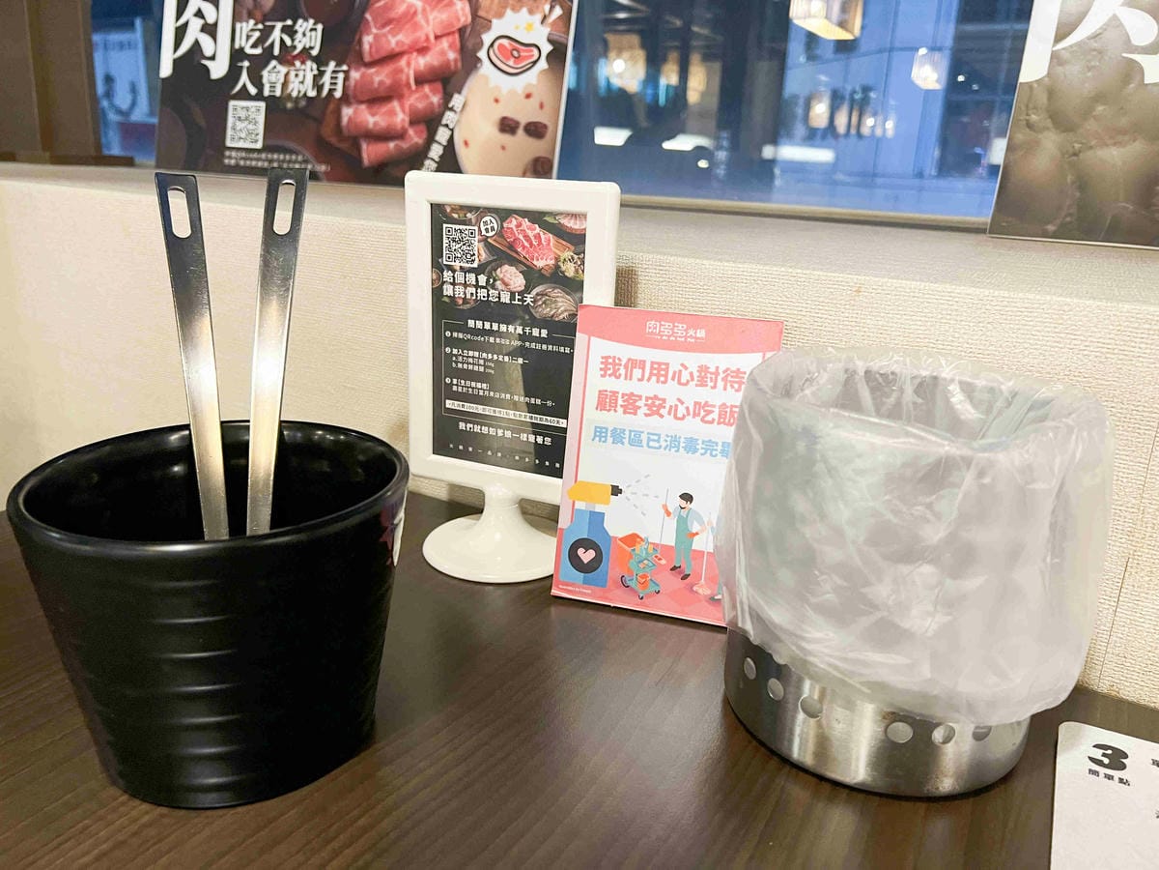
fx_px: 871
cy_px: 435
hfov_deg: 67.3
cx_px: 580
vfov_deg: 53.1
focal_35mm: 26
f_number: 1.5
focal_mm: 5.7
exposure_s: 1/60
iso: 400
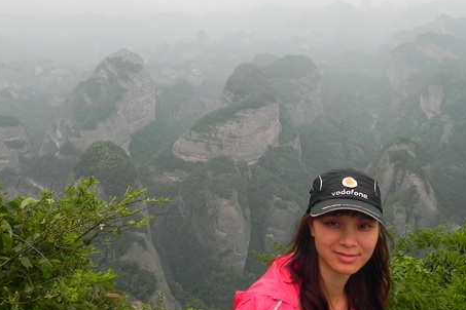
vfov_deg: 25.5
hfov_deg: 37.5
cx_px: 222
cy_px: 125
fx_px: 686
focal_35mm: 53
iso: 160
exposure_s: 1/124
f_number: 4.5
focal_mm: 5.9
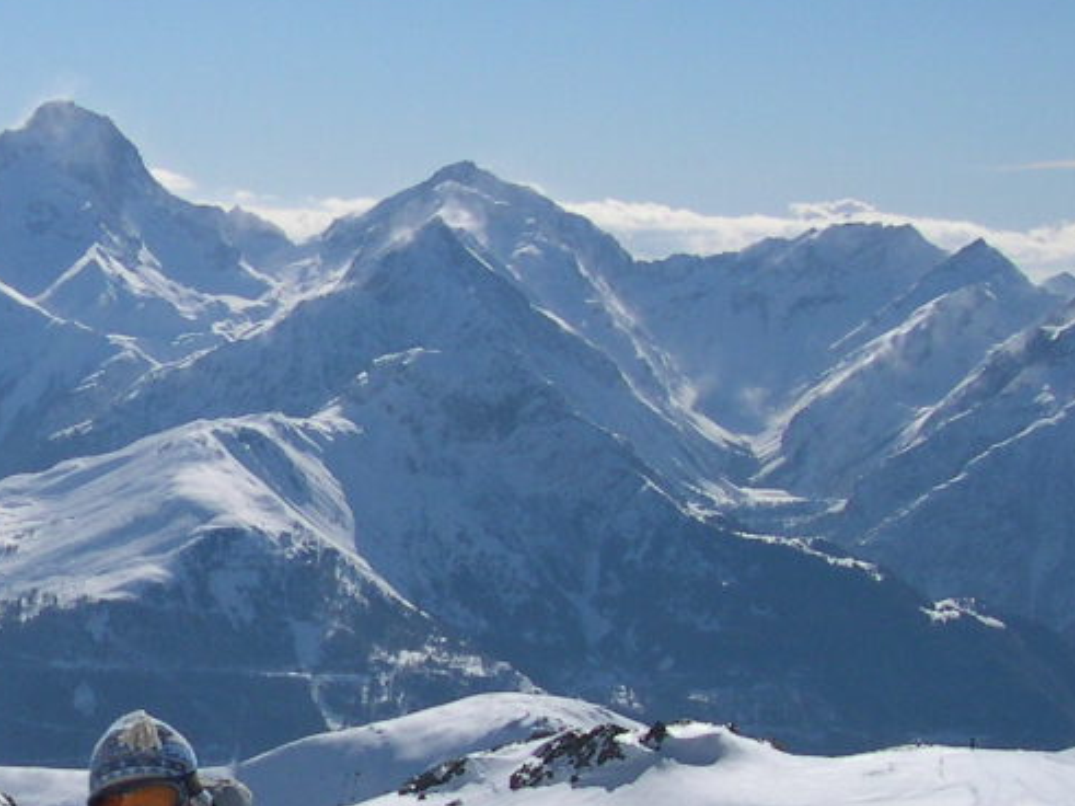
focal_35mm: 99
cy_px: 493
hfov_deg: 18.5
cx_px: -311
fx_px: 3074
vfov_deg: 14.9
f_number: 7.6
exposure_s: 1/652
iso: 100
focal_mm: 8
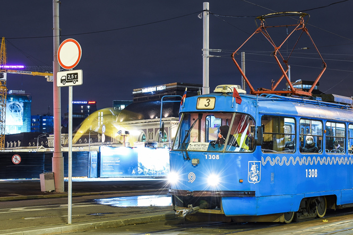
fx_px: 637
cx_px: 244
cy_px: 69
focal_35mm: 65
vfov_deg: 20.8
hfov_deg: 30.7
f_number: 5.6
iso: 100
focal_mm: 24
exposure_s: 3
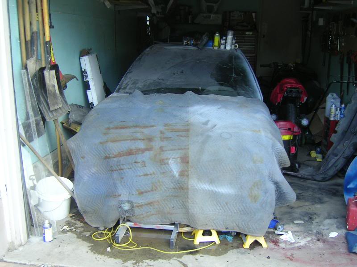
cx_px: 178
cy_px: 134
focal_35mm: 36
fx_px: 371
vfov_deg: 39.7
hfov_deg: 51.4
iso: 61
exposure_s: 1/52.4
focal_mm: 5.6
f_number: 2.8
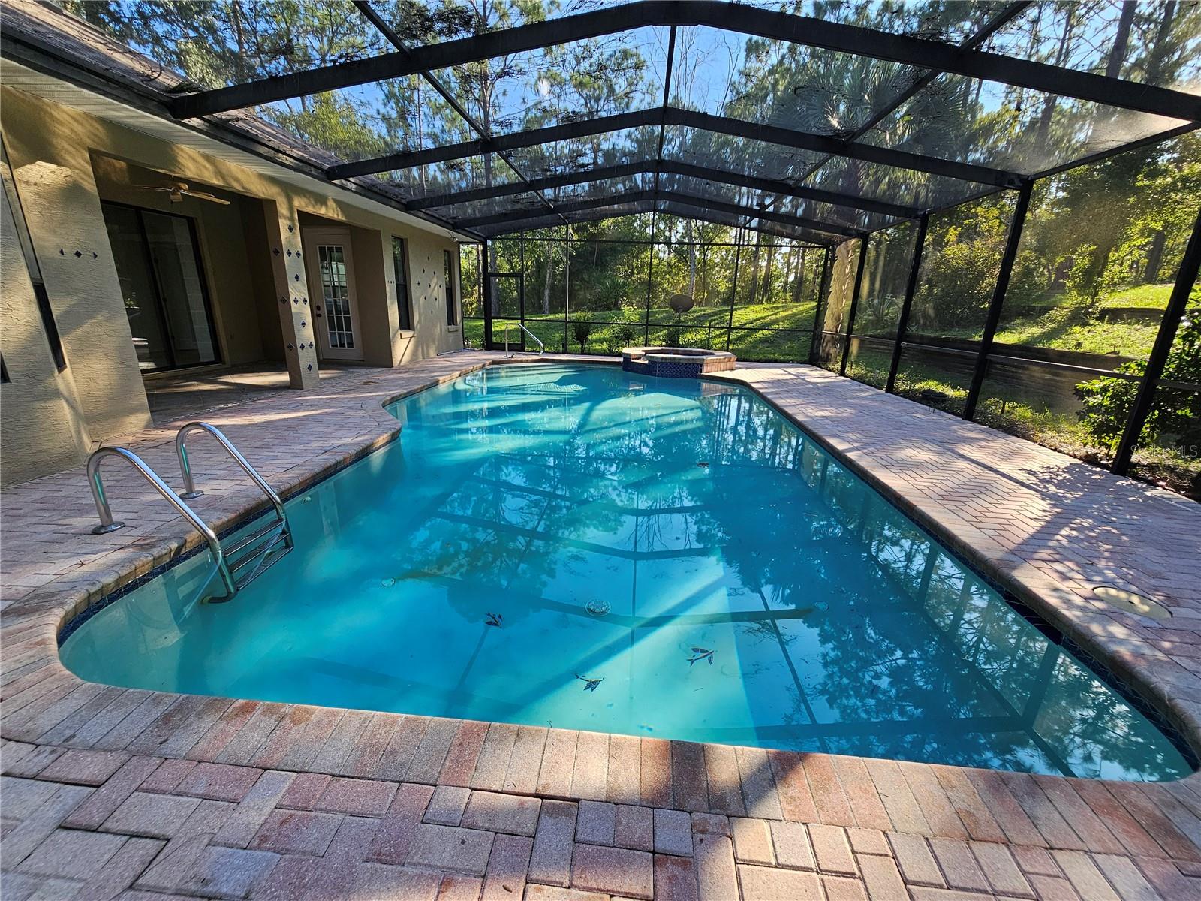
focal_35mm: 13
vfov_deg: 89.9
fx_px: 451
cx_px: 600
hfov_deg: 106.2
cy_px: 450
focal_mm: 2.2
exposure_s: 1/238
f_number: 2.2
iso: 50
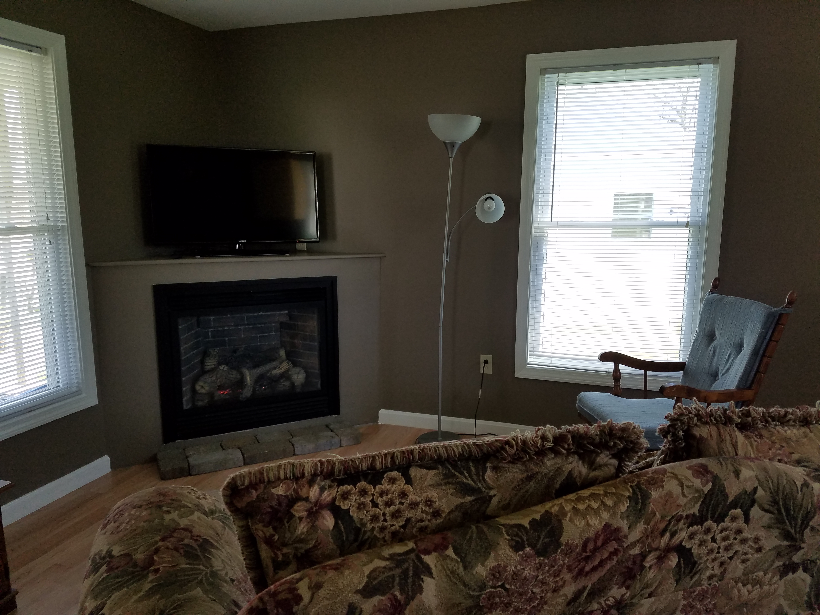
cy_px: 308
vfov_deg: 53.1
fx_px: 616
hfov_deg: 67.3
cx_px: 410
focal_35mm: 26
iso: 64
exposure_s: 1/100
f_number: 1.7
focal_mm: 4.2
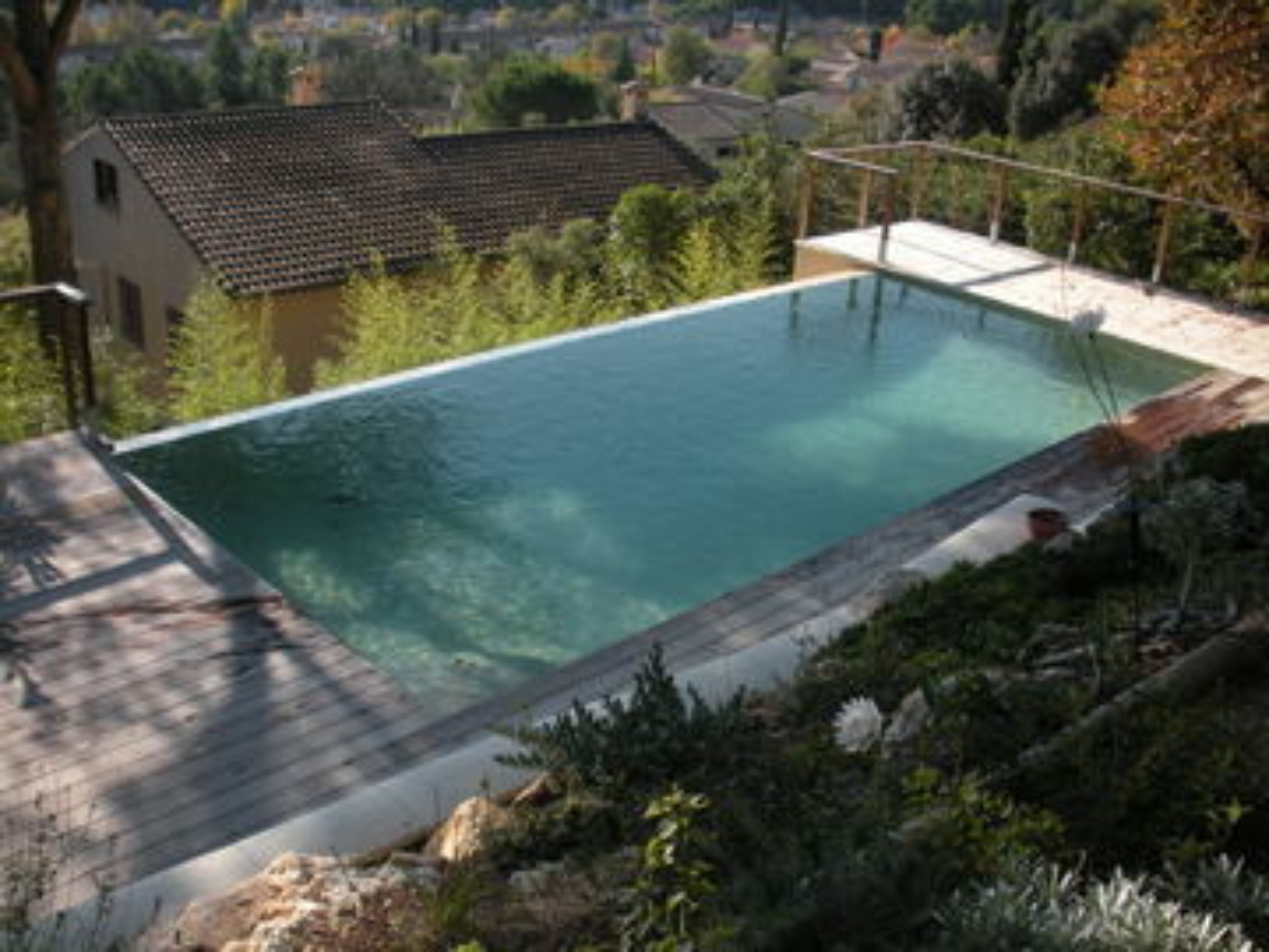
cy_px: 476
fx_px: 1283
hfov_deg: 52.6
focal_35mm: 35
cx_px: 634
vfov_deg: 40.7
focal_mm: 6.3
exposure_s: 1/393
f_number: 3.5
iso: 64
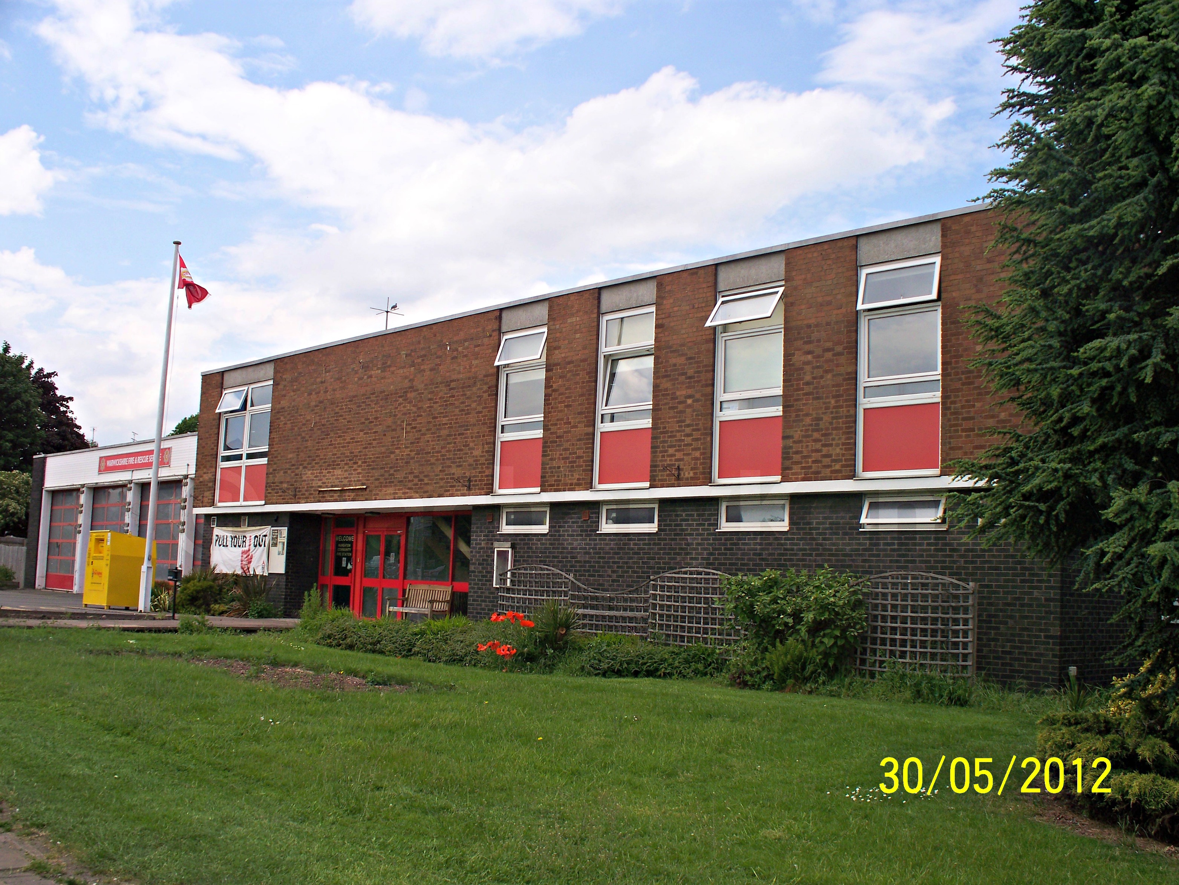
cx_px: 590
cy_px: 442
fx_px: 1226
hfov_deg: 51.4
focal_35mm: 36
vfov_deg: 39.7
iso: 64
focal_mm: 7.54
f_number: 5
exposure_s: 1/400
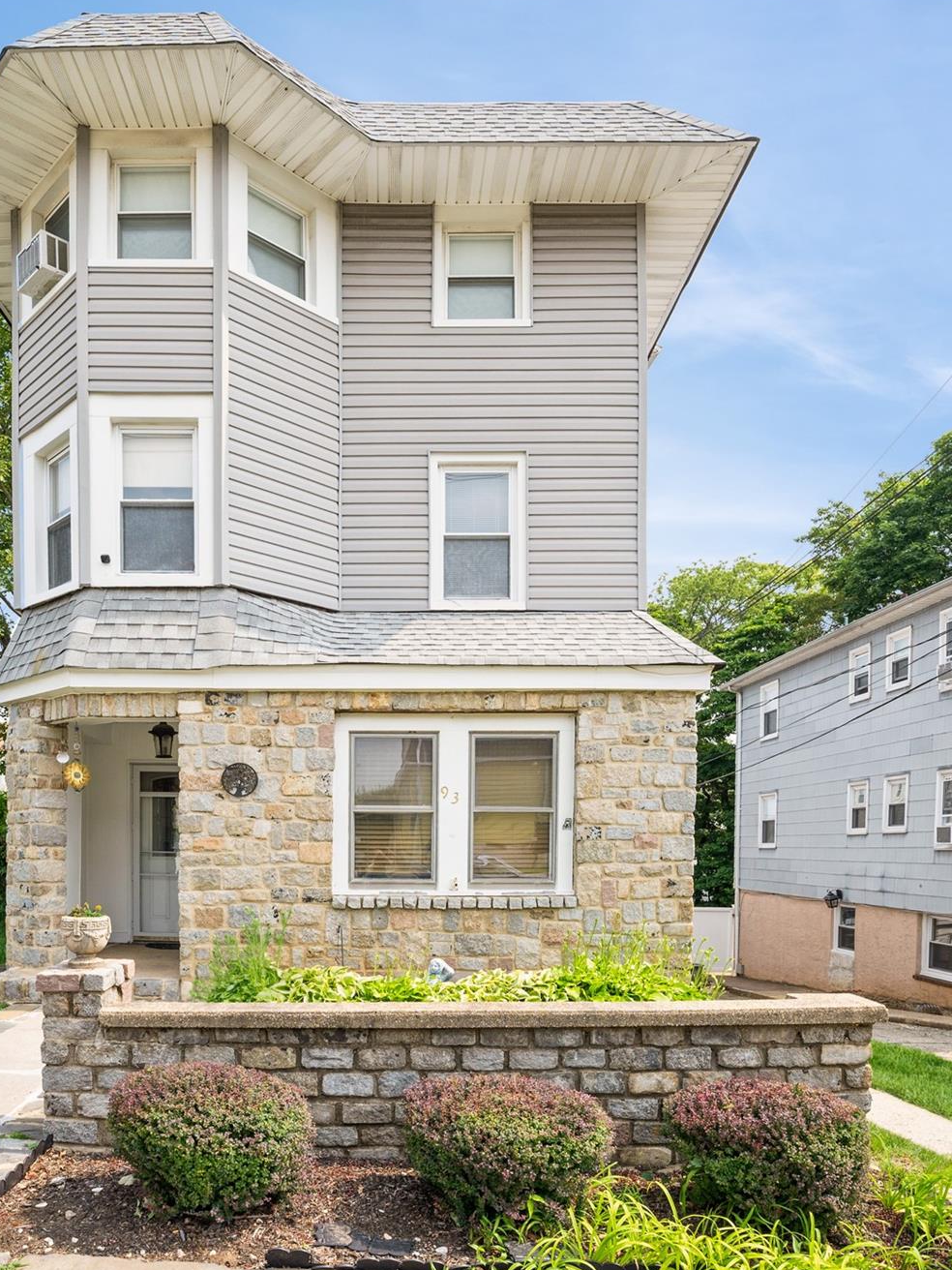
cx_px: 395
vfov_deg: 79.0
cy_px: 649
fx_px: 770
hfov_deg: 63.0
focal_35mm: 21
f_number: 11
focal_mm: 14
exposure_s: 1/100
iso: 200
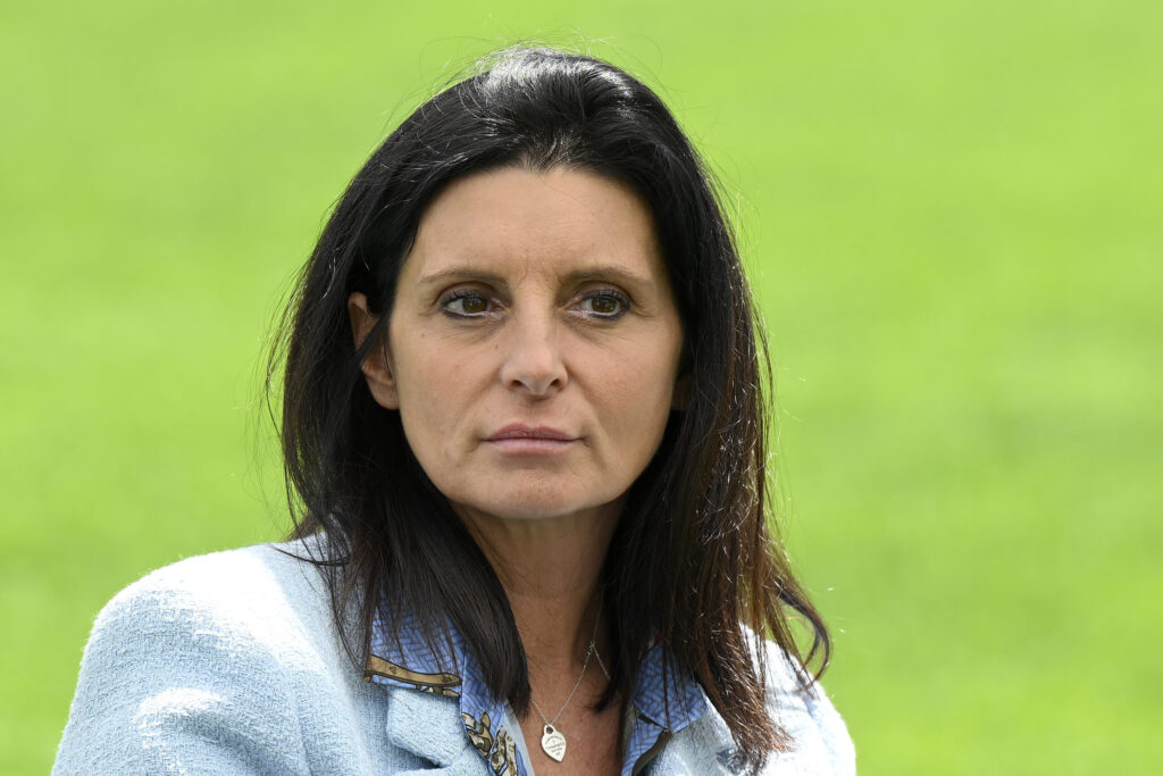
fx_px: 9692
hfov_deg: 6.9
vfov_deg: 4.6
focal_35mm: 300
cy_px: 388
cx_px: 582
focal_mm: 200
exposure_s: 1/250
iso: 100
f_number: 5
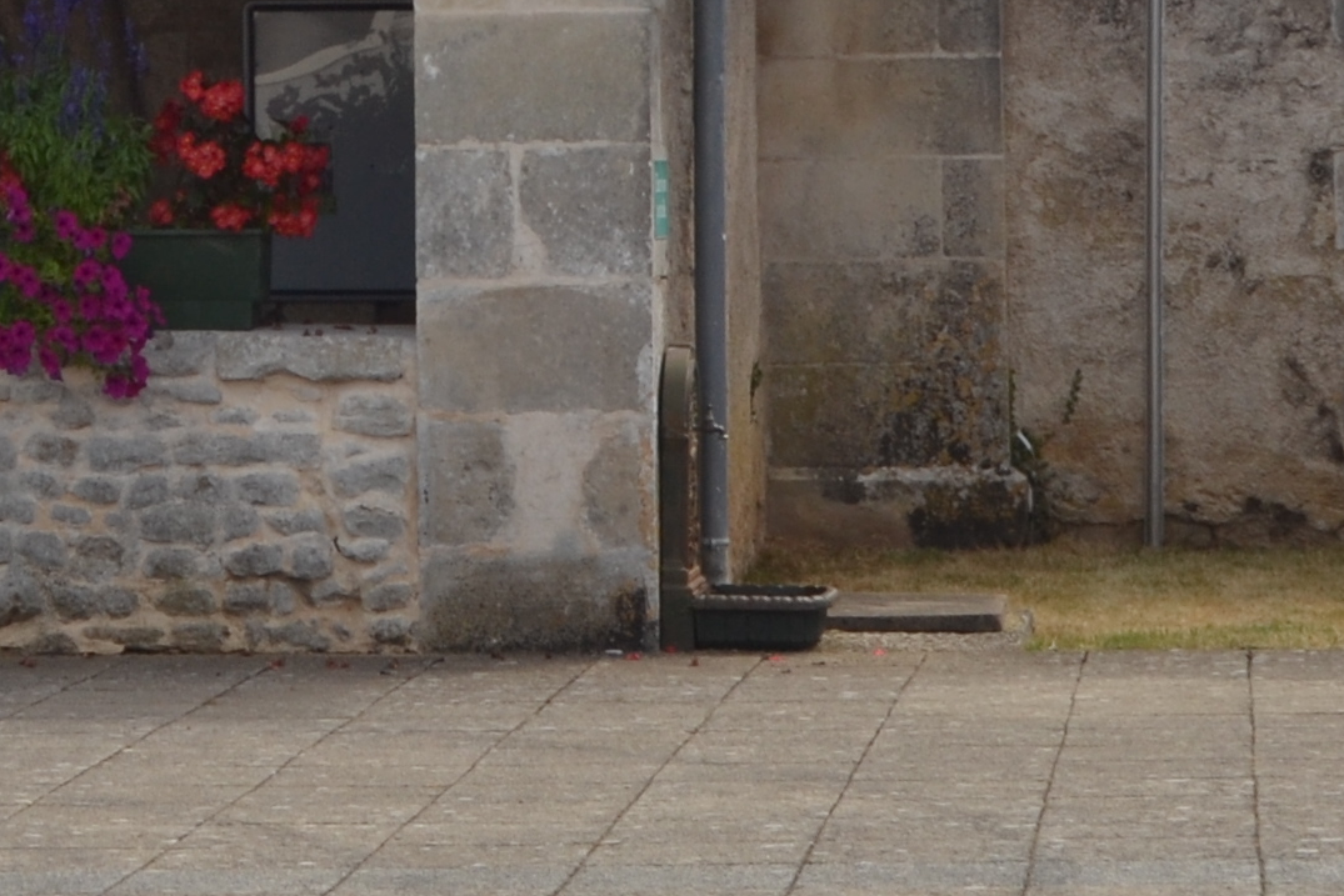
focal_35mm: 180
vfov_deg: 7.4
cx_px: -223
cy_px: -814
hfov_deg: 11.2
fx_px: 6720
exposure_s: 1/200
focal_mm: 28
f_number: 8
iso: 100
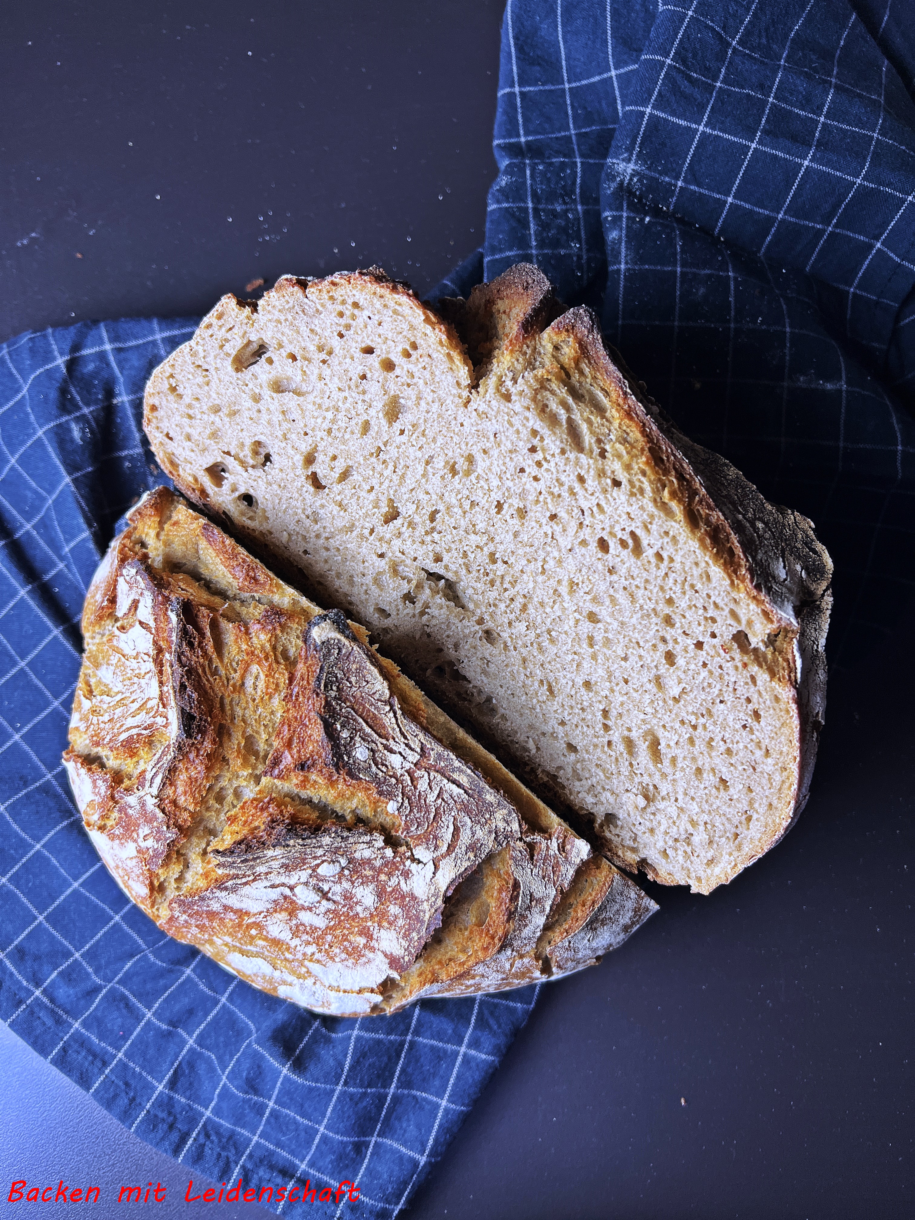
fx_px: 916
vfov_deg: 67.3
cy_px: 610
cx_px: 458
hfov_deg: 53.1
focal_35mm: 26
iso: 40
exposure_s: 1/100
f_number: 1.5
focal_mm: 5.7
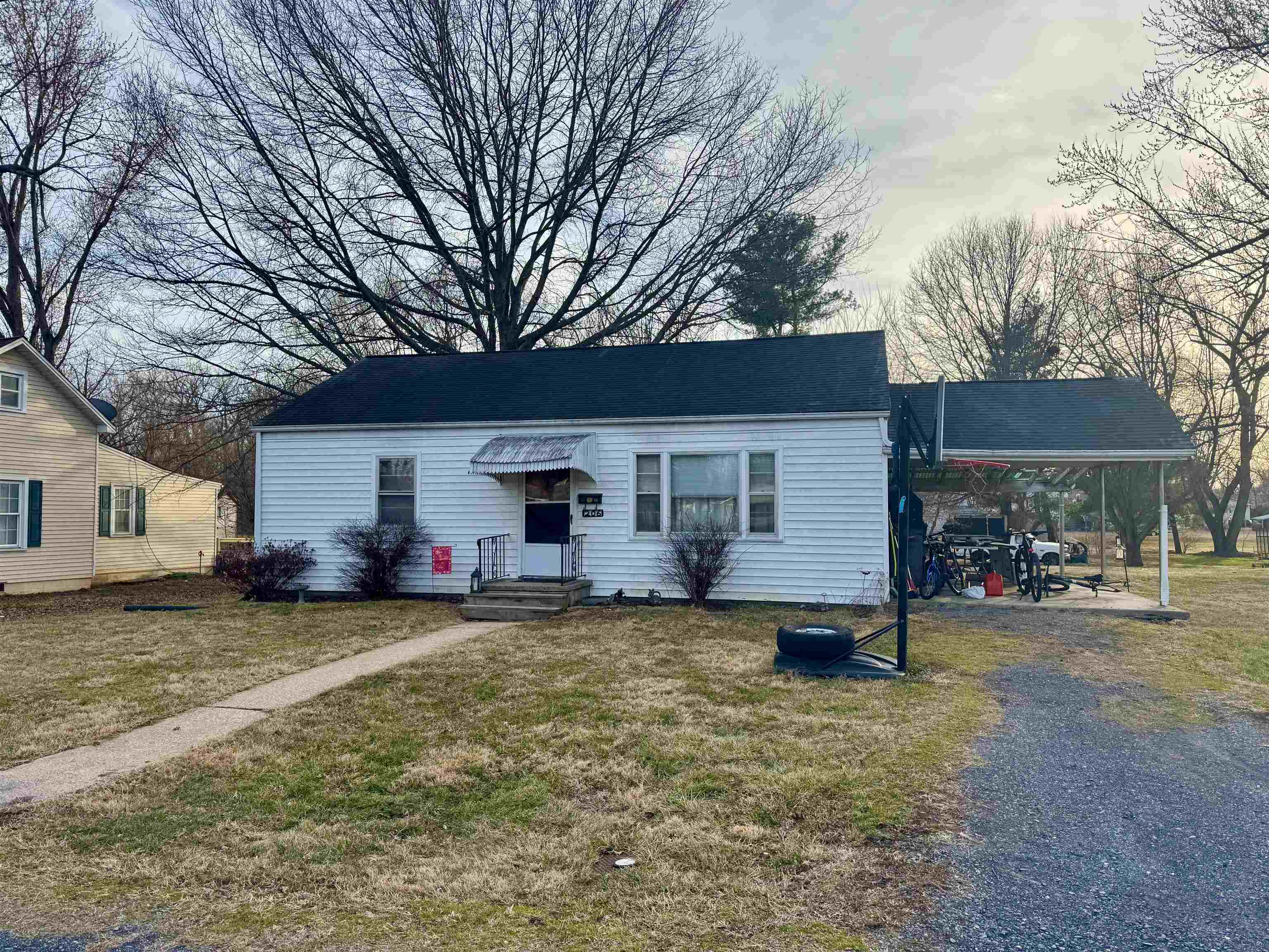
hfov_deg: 71.6
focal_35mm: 24
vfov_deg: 56.8
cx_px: 634
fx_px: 880
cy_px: 476
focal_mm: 6.76
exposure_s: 1/1637
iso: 80
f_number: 1.78
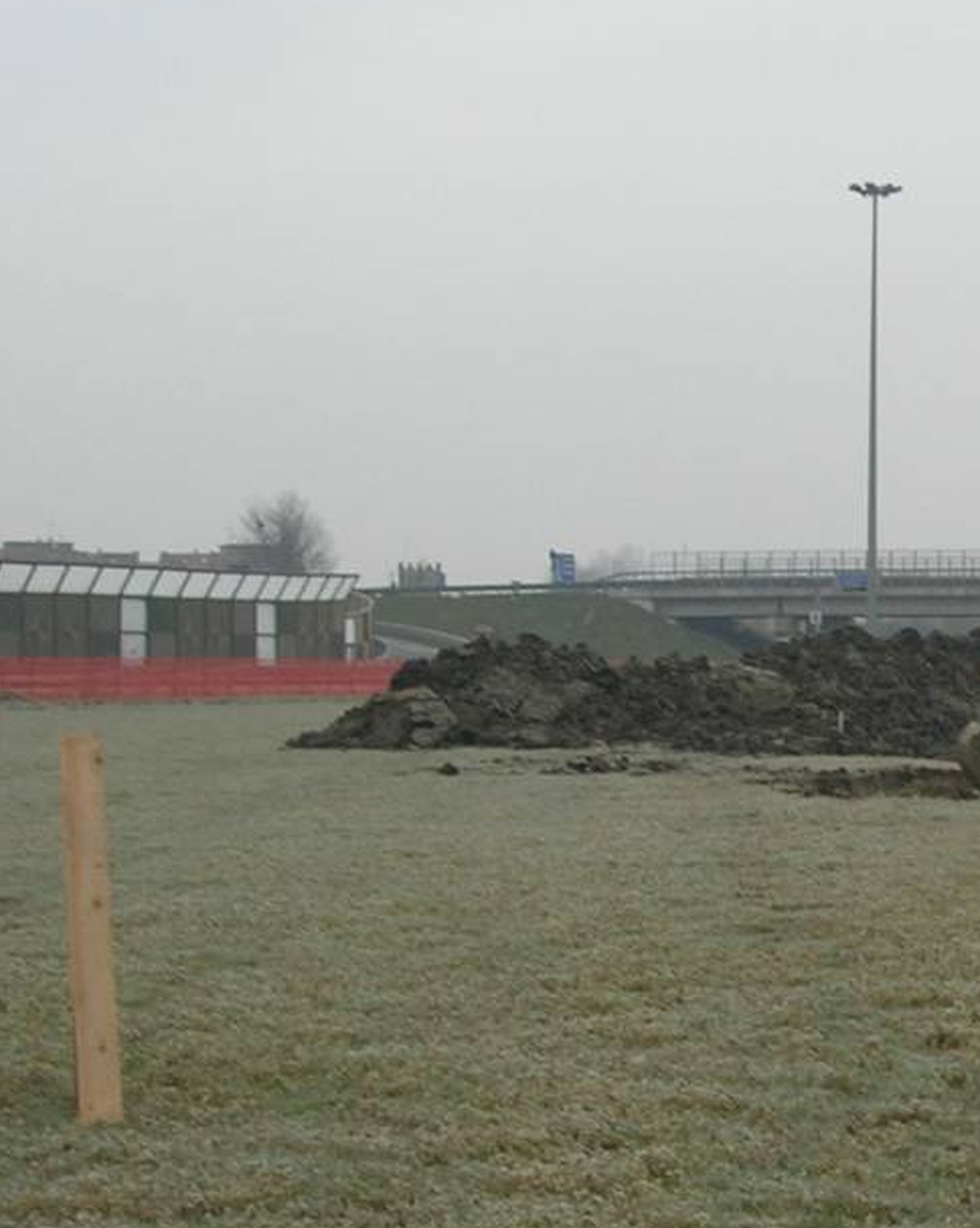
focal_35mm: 98
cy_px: 738
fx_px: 3557
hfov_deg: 14.6
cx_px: 1484
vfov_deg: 19.6
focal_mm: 7.8
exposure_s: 1/164
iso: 64
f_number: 4.8
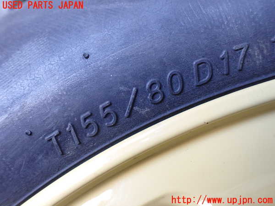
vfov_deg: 46.8
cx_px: 138
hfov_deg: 60.0
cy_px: 103
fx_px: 238
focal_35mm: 30
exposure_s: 1/125
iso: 640
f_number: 2.3
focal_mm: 5.4
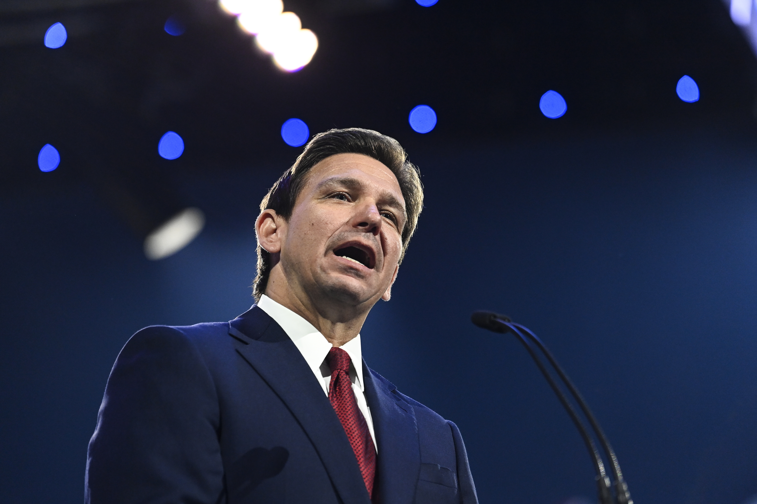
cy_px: 252
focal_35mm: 185
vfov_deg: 7.4
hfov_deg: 11.1
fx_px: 3890
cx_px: 378
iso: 4000
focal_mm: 185
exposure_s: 1/200
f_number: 3.5
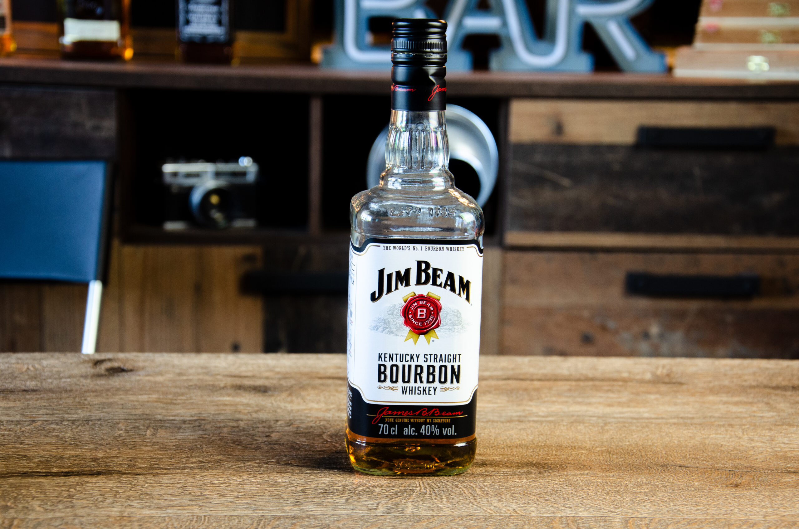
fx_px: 1661
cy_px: 264
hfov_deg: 27.0
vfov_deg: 18.1
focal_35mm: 75
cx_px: 400
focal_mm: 50
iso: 800
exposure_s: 1/30
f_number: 5
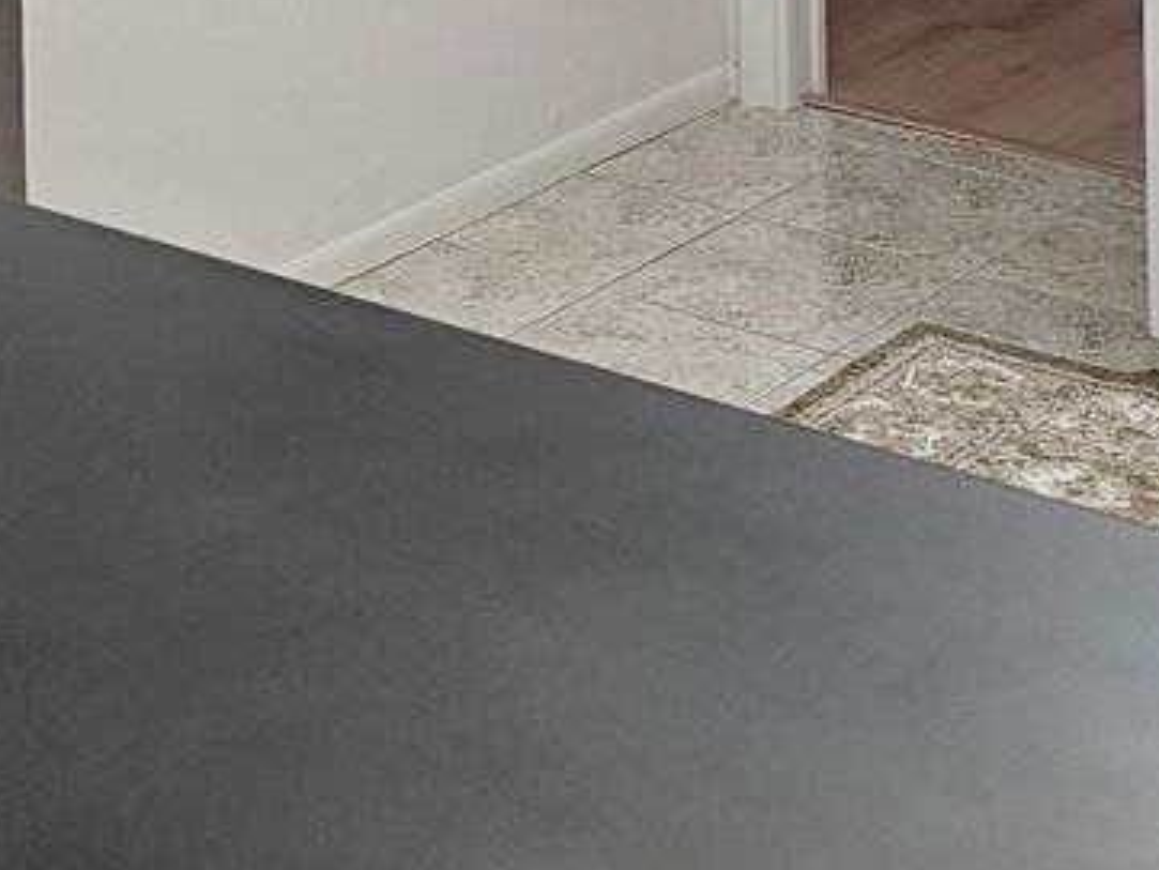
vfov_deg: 12.8
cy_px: -822
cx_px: 231
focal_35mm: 102
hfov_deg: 19.1
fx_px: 3416
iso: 160
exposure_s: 1/120
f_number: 1.7
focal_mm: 6.3
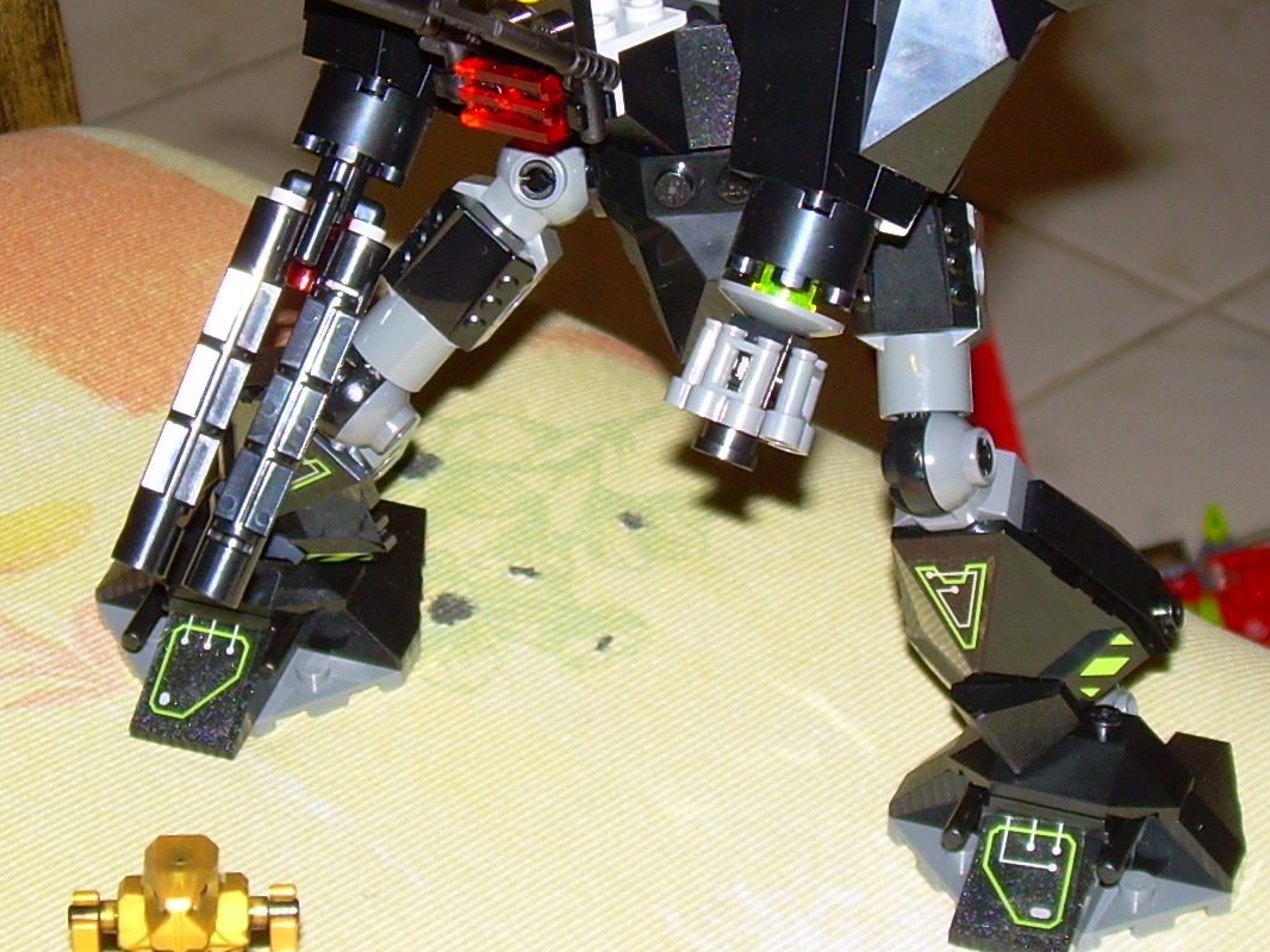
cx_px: 622
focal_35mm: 113
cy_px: 236
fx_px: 4145
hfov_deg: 17.4
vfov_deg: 13.1
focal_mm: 8.9
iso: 50
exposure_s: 1/60
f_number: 3.2
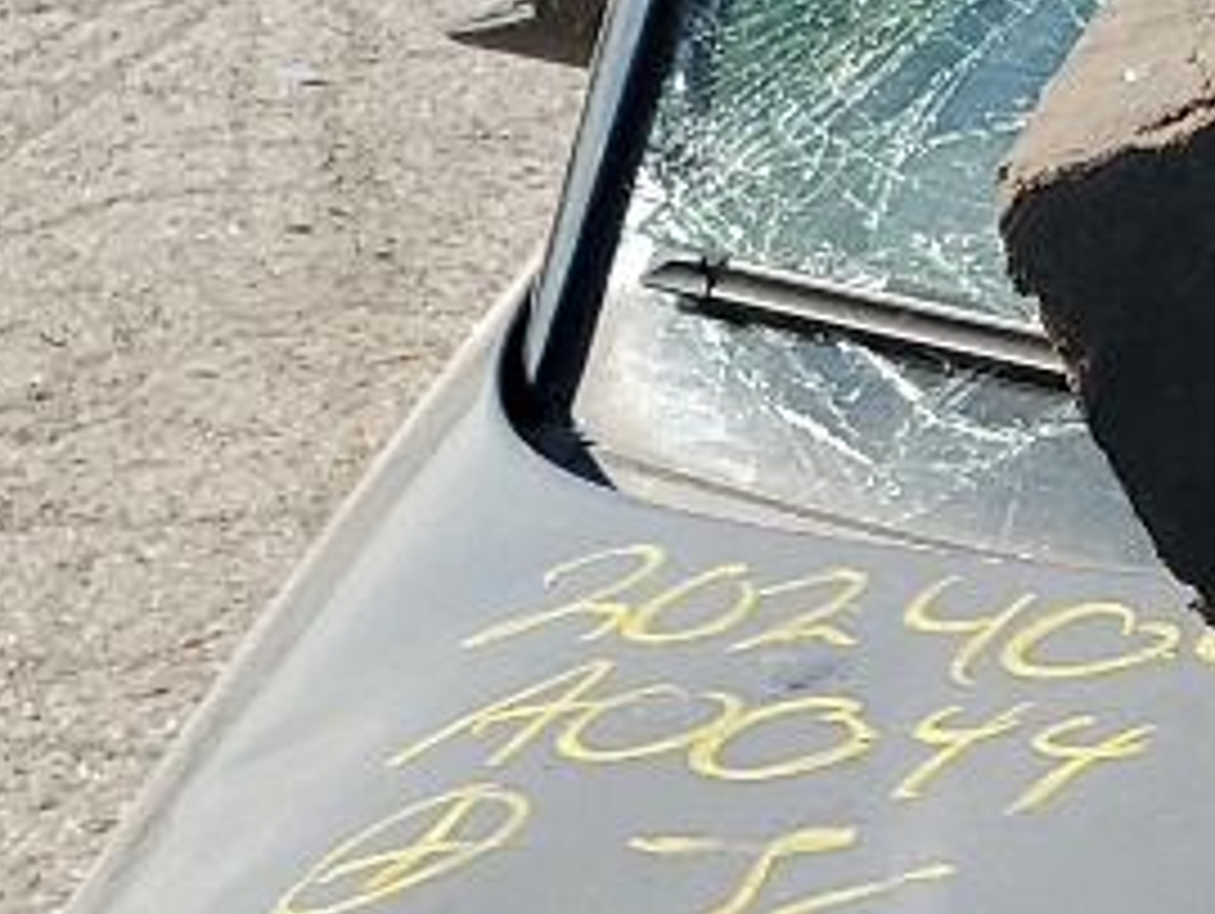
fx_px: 5410
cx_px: 2344
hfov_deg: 11.6
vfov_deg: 9.2
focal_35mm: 154
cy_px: 1679
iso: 50
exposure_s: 1/3333
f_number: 1.5
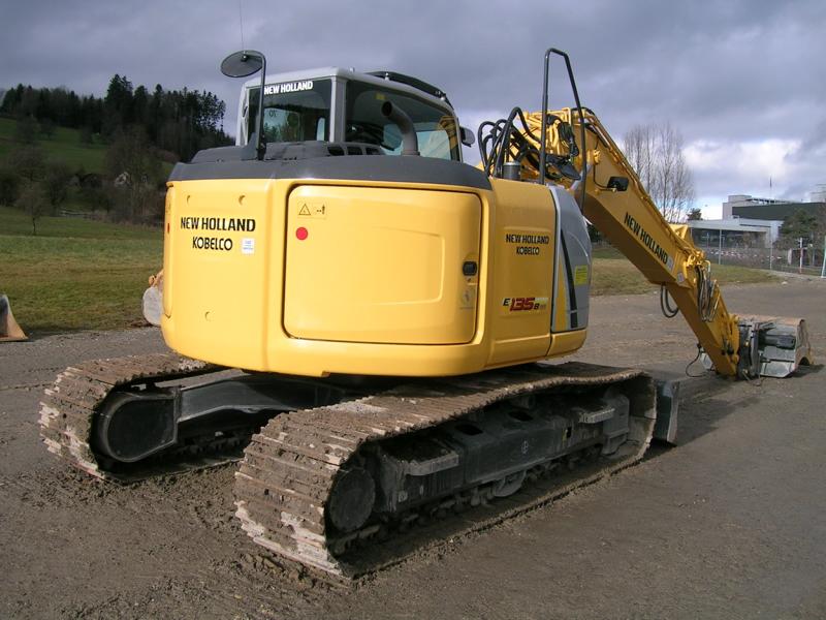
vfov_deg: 40.7
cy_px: 310
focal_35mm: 35
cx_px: 413
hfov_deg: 52.6
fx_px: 835
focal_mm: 5.4
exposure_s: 1/251
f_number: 4.8
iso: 50
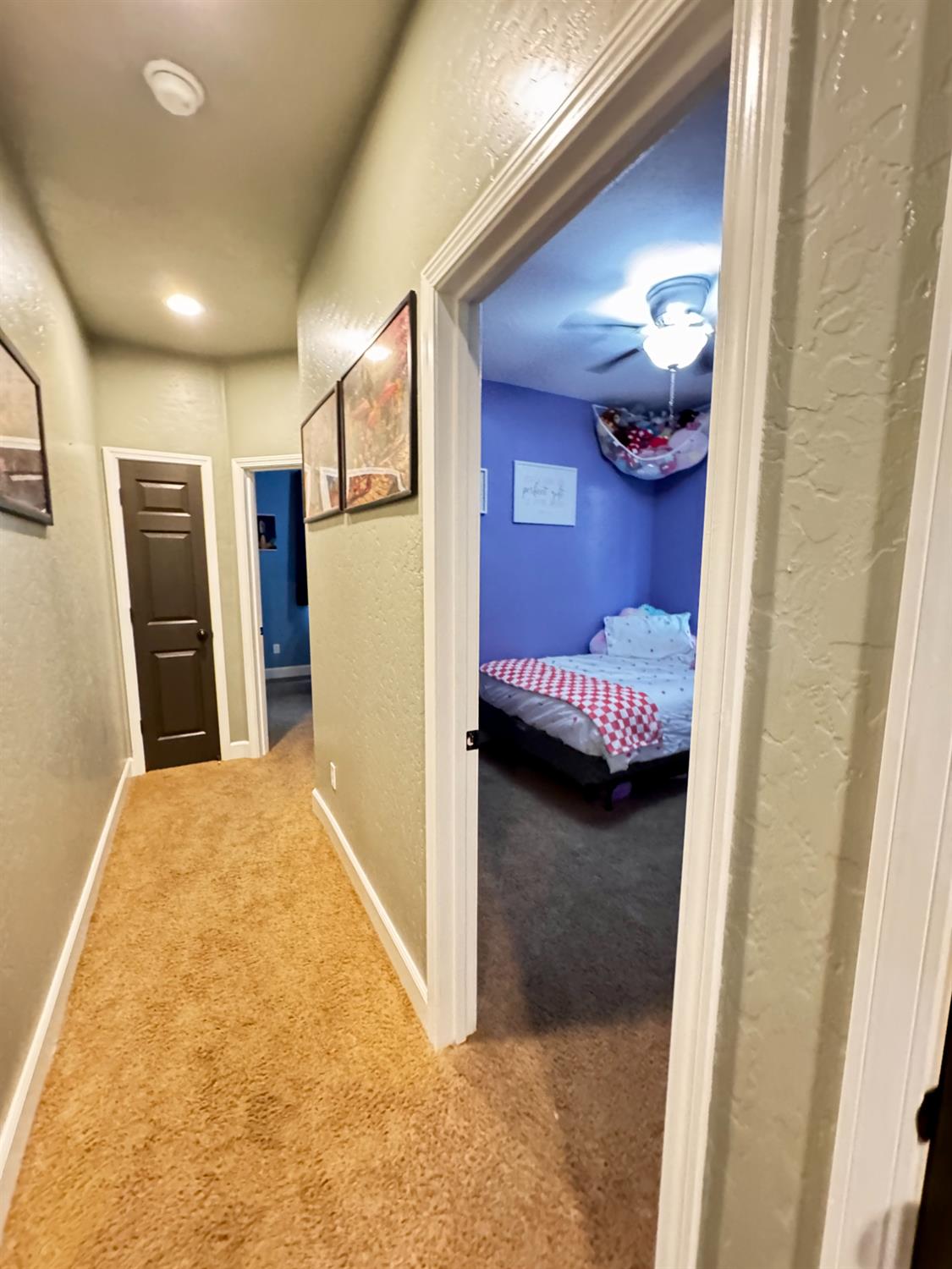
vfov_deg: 102.1
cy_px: 634
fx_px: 513
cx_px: 476
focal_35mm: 14
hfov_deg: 85.7
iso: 1250
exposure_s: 1/30
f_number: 2.2
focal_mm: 2.22
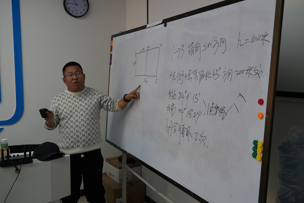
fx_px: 304
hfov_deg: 53.1
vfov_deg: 36.8
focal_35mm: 36
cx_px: 152
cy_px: 102
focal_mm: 36
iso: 640
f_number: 5
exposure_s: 1/200
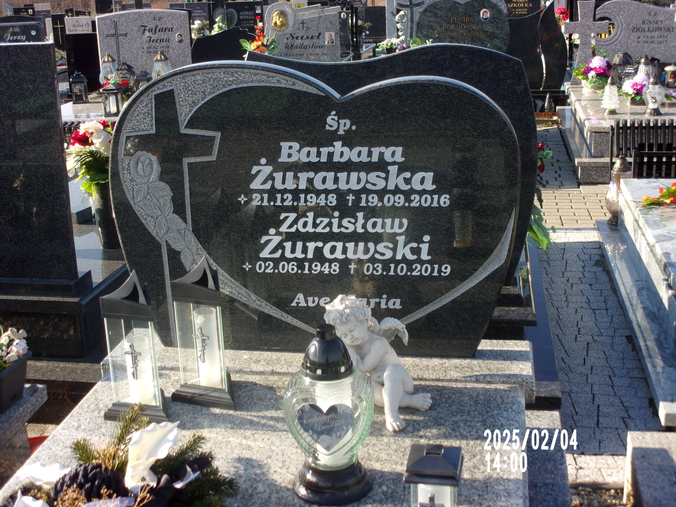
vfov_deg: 27.5
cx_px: 338
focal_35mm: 53
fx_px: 1035
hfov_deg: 36.2
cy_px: 254
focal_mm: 9.5
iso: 80
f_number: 4.9
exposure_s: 1/200
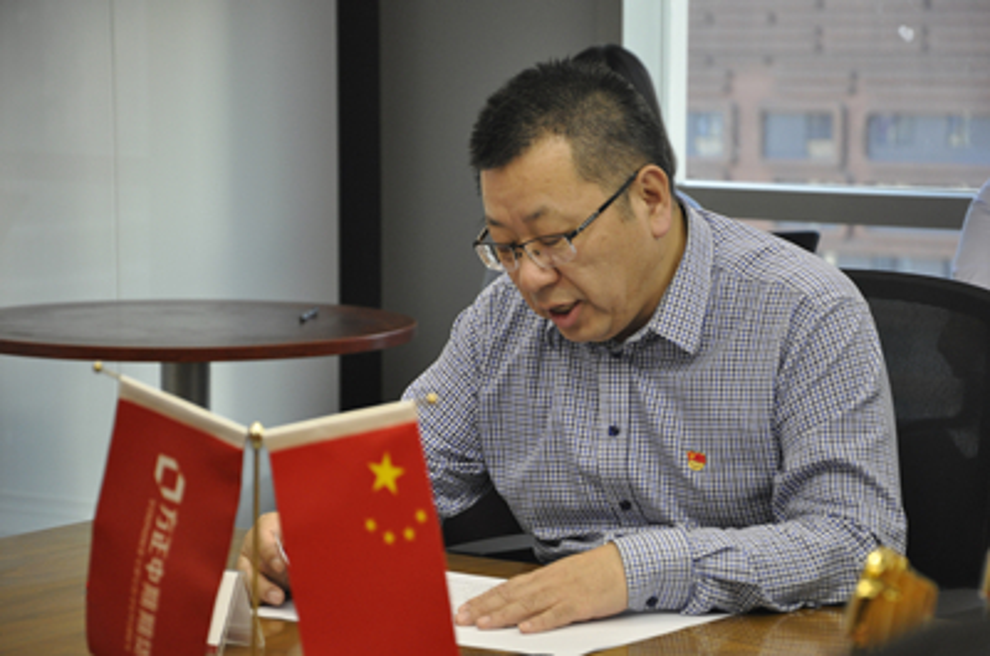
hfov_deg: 15.2
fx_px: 3705
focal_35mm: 135
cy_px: 328
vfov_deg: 10.1
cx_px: 495
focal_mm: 90
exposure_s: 1/60
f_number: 5.6
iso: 800
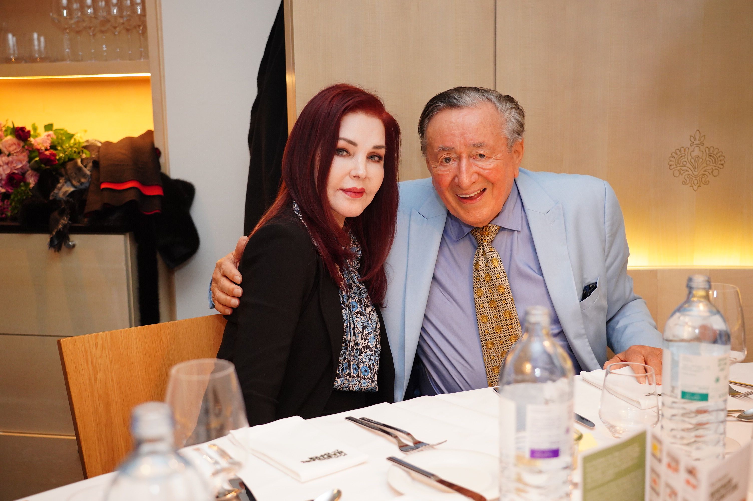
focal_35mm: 39
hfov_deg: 49.6
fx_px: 815
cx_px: 376
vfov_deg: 34.1
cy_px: 250
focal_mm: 39
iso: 2500
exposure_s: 1/60
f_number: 4
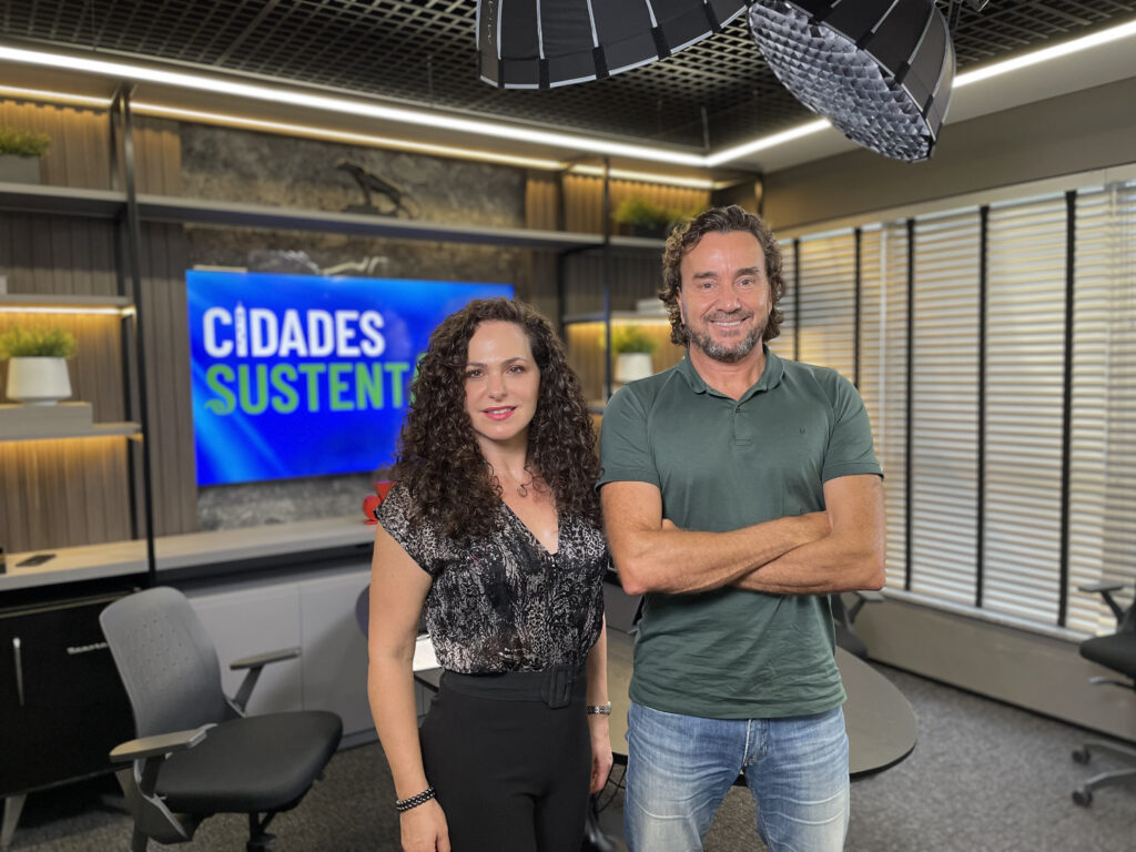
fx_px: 853
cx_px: 568
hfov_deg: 67.3
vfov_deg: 53.1
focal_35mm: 26
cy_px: 426
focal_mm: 4.2
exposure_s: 1/60
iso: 125
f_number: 1.6
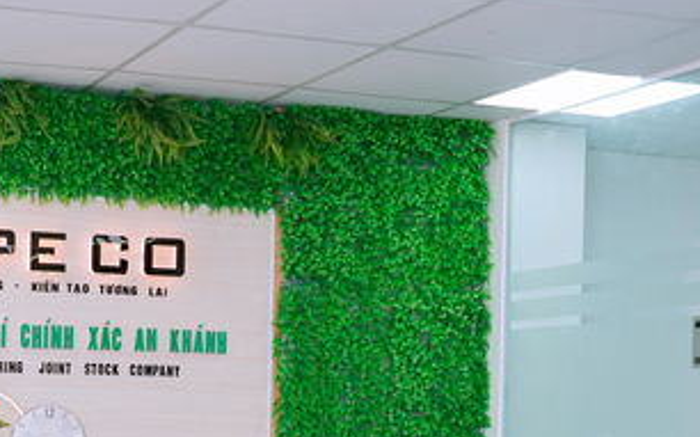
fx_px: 1409
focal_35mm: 74
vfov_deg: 16.8
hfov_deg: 27.6
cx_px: 194
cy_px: 546
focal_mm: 27.7
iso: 640
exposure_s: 1/160
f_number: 7.1
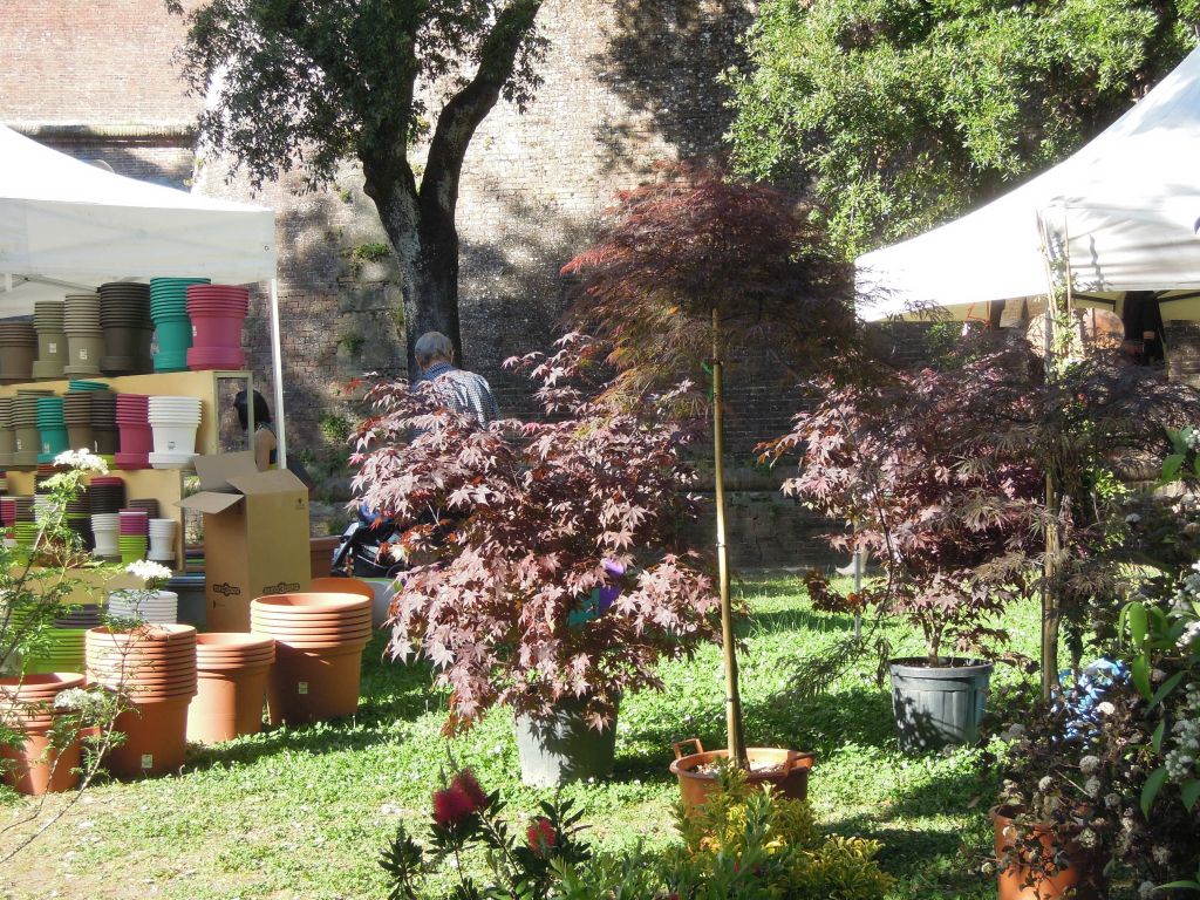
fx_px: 2149
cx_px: 600
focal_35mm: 62
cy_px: 450
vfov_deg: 23.7
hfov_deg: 31.2
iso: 160
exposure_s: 1/200
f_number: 4.2
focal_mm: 11.1
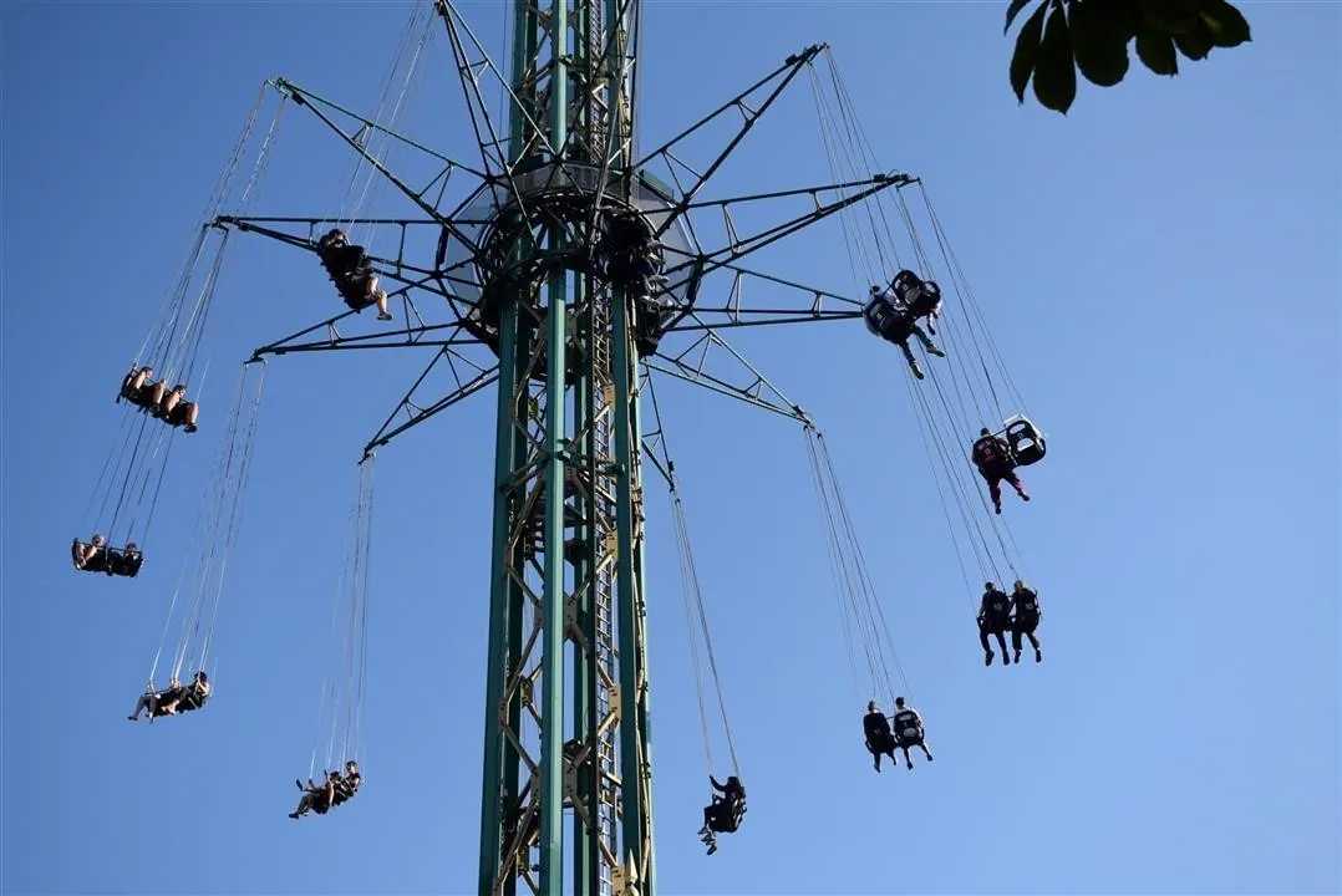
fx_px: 1790
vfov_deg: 28.1
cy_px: 448
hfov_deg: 41.1
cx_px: 671
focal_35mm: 48
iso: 400
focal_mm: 32
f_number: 6.3
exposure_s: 1/1600
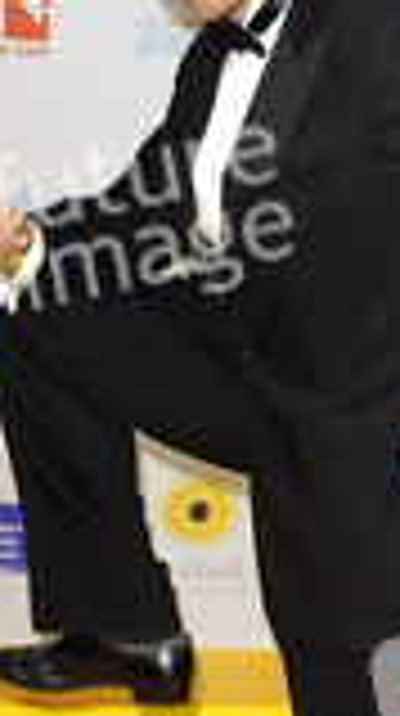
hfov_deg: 12.7
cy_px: 459
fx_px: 1798
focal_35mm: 95
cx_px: 193
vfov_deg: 22.4
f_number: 5.6
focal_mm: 36
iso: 800
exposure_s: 1/125
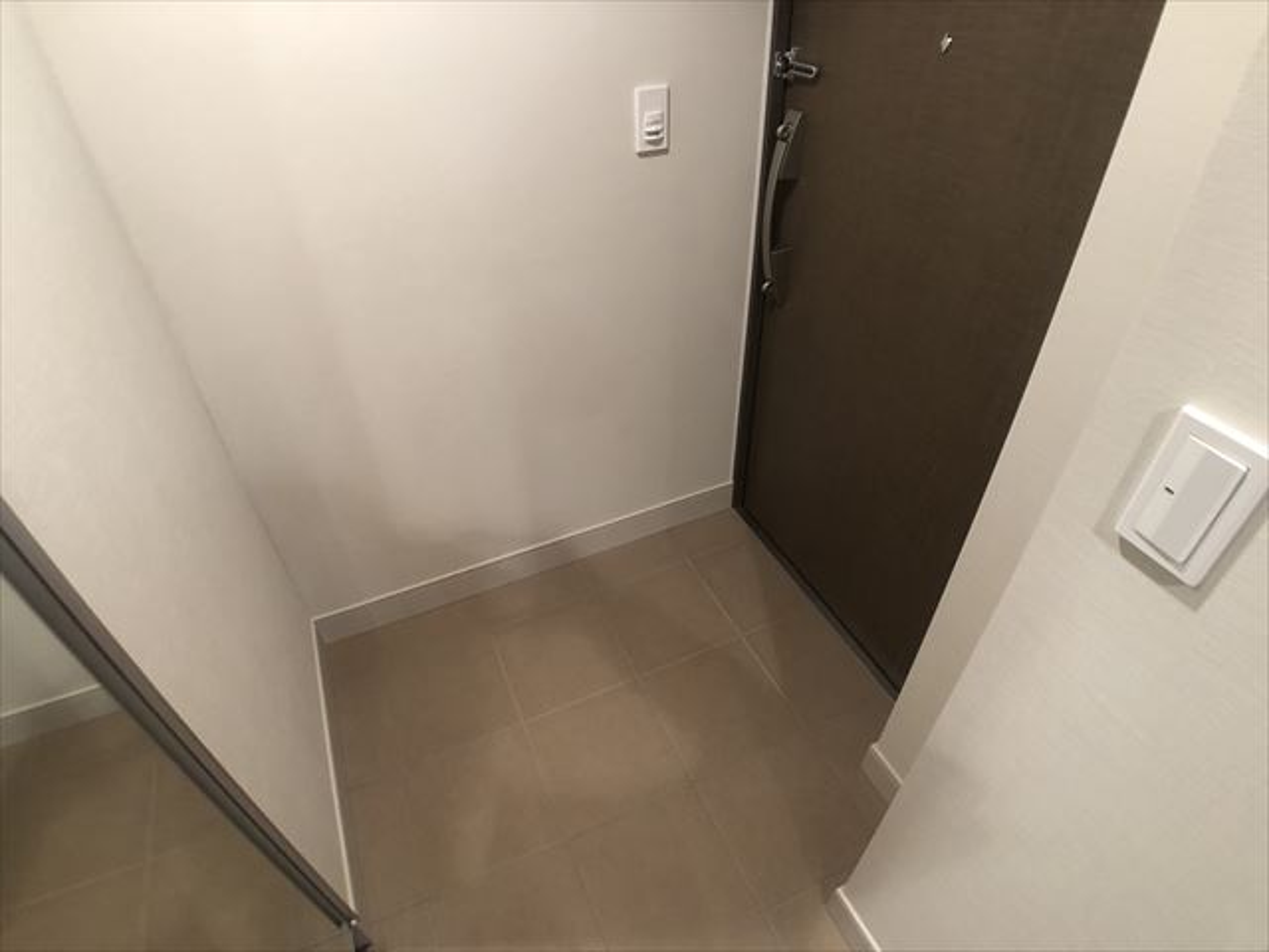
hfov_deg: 63.4
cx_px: 634
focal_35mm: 28
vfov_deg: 49.7
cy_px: 476
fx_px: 1026
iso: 100
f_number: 1.8
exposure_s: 1/17
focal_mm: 3.99
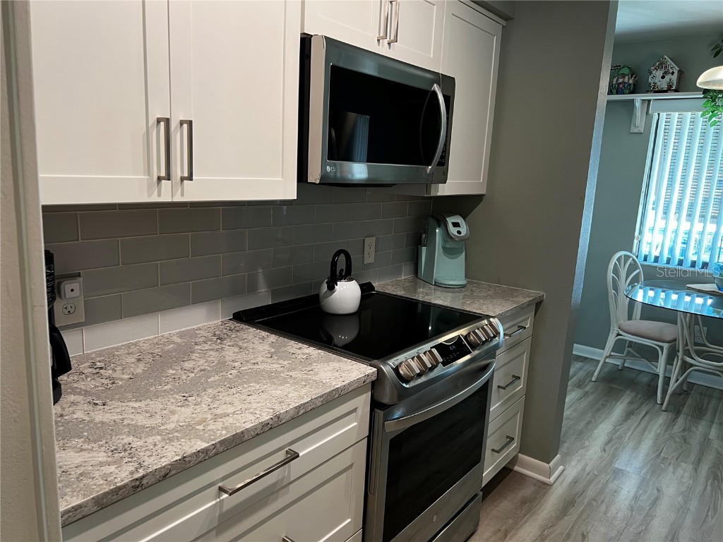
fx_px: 543
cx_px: 362
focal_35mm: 26
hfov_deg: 67.3
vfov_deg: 53.1
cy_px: 271
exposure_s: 1/60
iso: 100
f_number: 1.5
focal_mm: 5.7
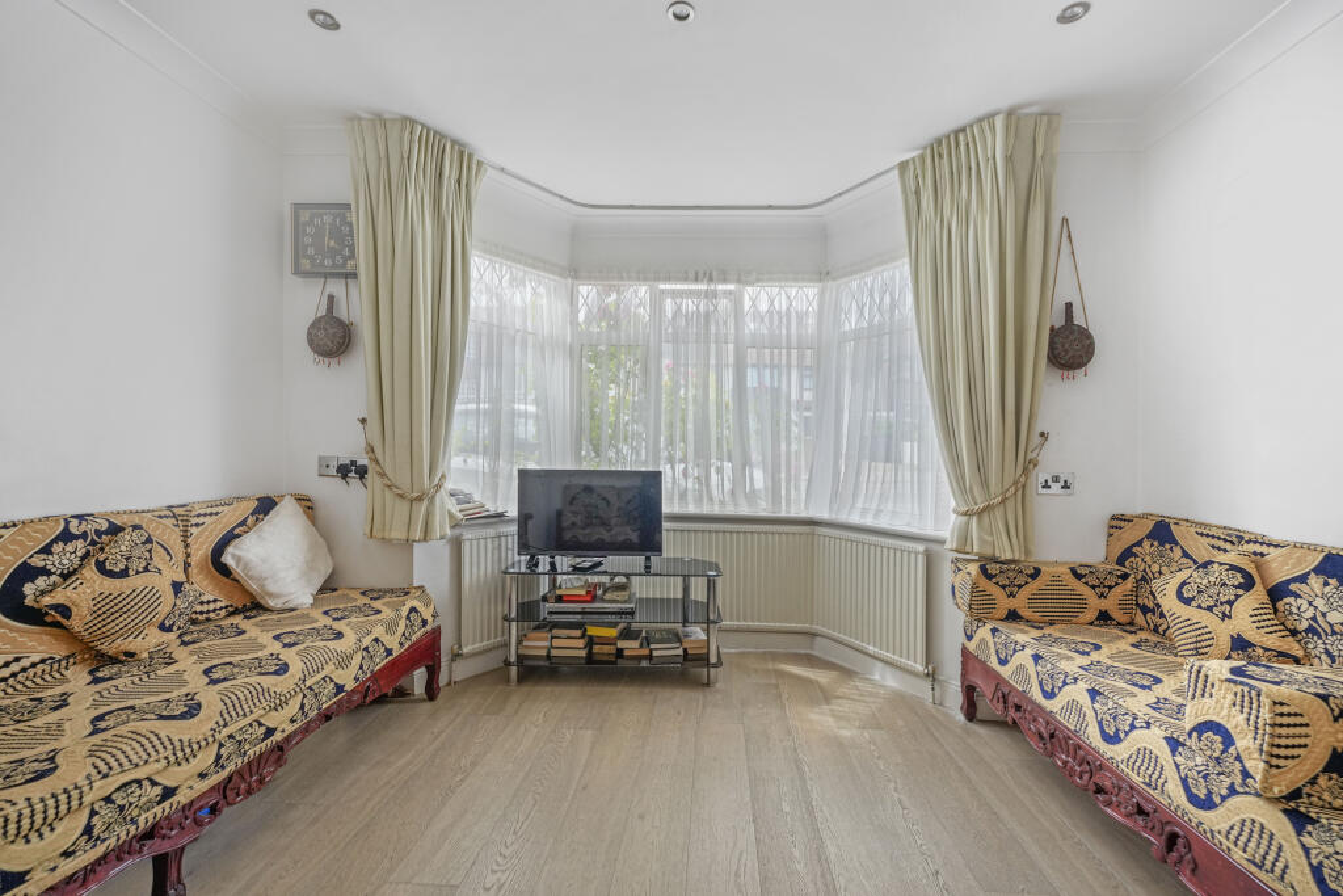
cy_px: 448
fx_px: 560
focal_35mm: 15
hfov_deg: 100.4
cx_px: 672
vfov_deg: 77.3
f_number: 5.6
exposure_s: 1/40
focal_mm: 15
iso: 640
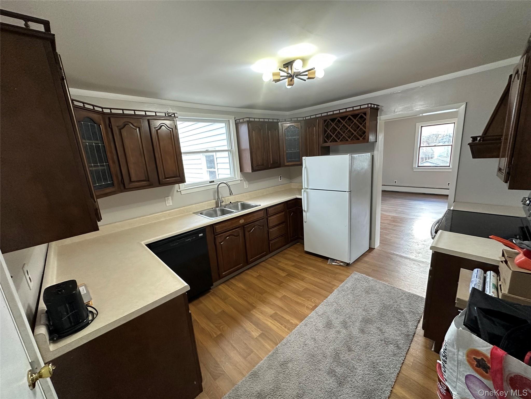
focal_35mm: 14
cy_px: 200
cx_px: 266
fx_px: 215
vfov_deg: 85.7
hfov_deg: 102.1
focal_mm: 2.22
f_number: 2.2
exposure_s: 1/120
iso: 320
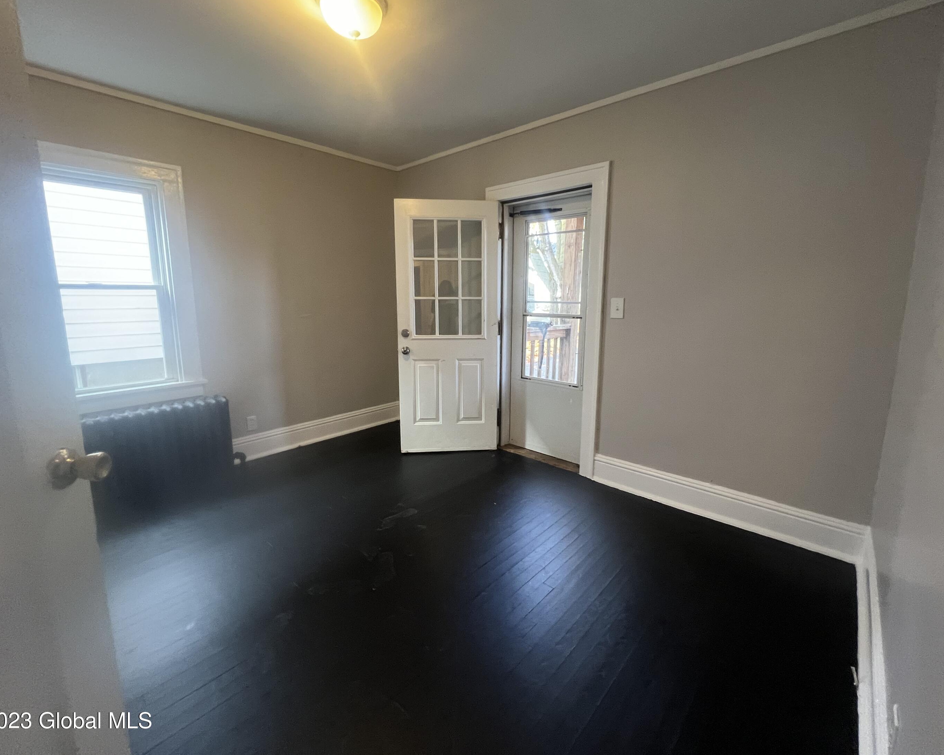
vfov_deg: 88.0
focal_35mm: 14
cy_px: 366
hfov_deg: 100.7
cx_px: 486
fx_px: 391
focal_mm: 1.57
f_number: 1.8
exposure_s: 1/60
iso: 400
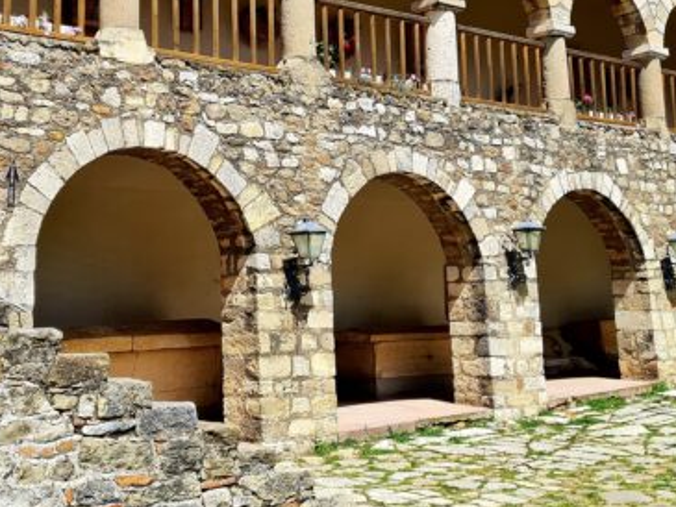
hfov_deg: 33.8
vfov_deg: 25.2
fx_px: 1113
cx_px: 309
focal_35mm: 57
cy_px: 96
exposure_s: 1/3333
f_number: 1.8
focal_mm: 5.4
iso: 50
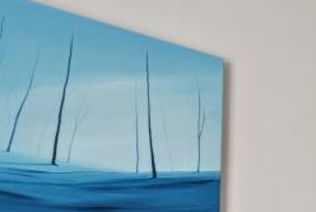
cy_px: 307
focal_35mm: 66
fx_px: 580
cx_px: 587
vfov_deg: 18.6
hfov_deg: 20.3
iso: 320
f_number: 5.6
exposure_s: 1/5
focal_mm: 16
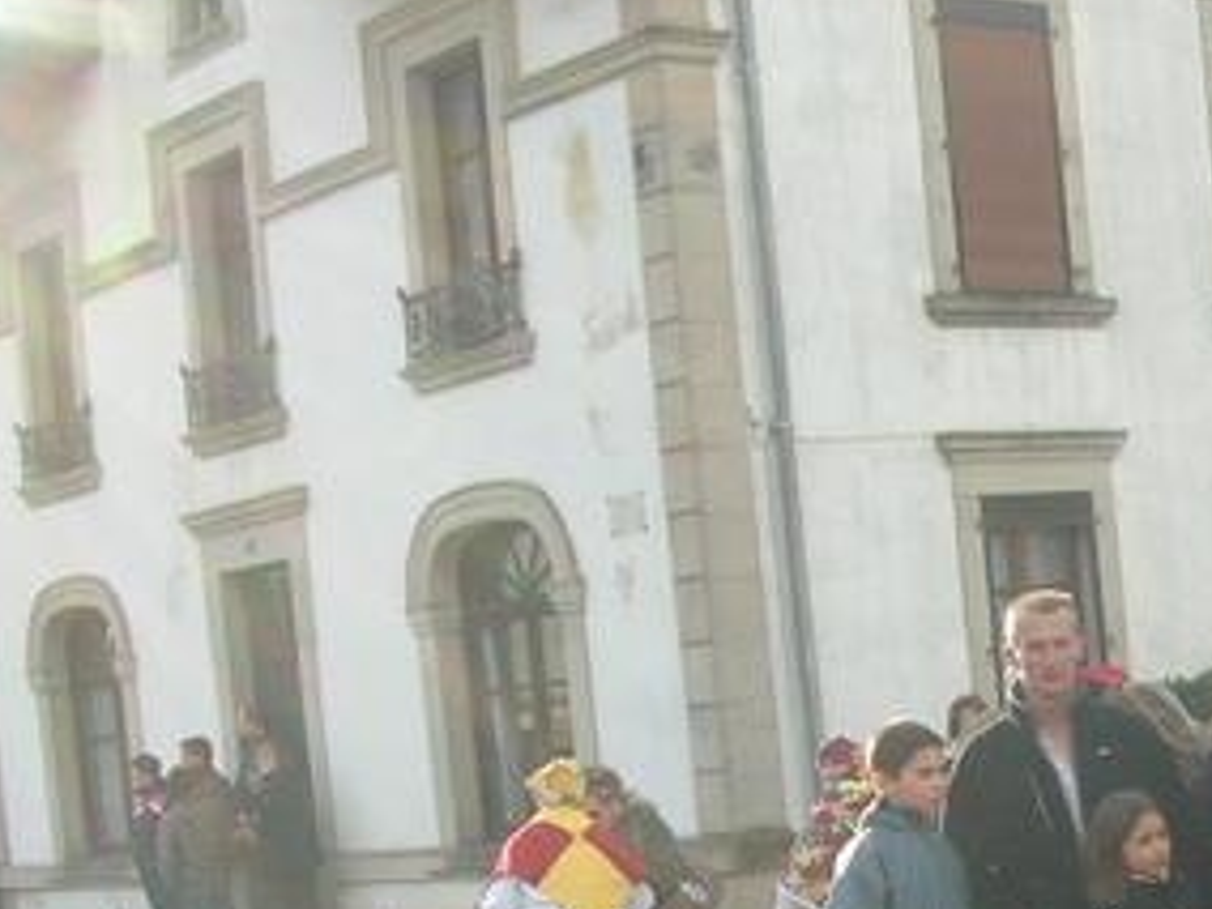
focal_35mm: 79
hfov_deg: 23.2
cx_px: 1327
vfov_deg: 18.3
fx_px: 2766
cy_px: 832
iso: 50
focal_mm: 5.8
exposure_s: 1/390
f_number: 2.8
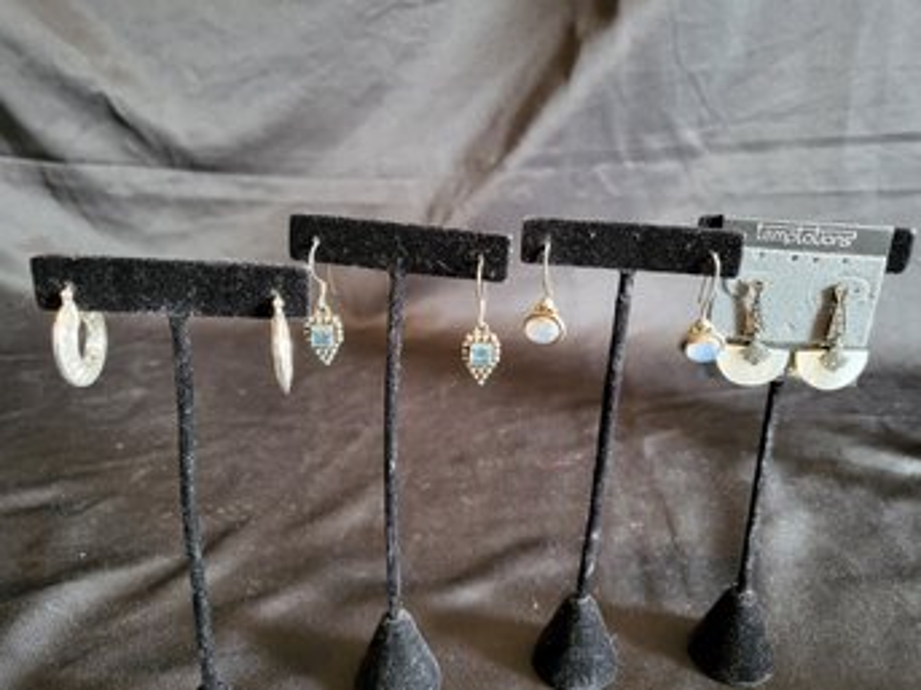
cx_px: 460
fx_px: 692
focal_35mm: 26
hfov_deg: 67.3
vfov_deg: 53.0
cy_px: 345
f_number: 1.8
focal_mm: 4.25
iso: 640
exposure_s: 1/30
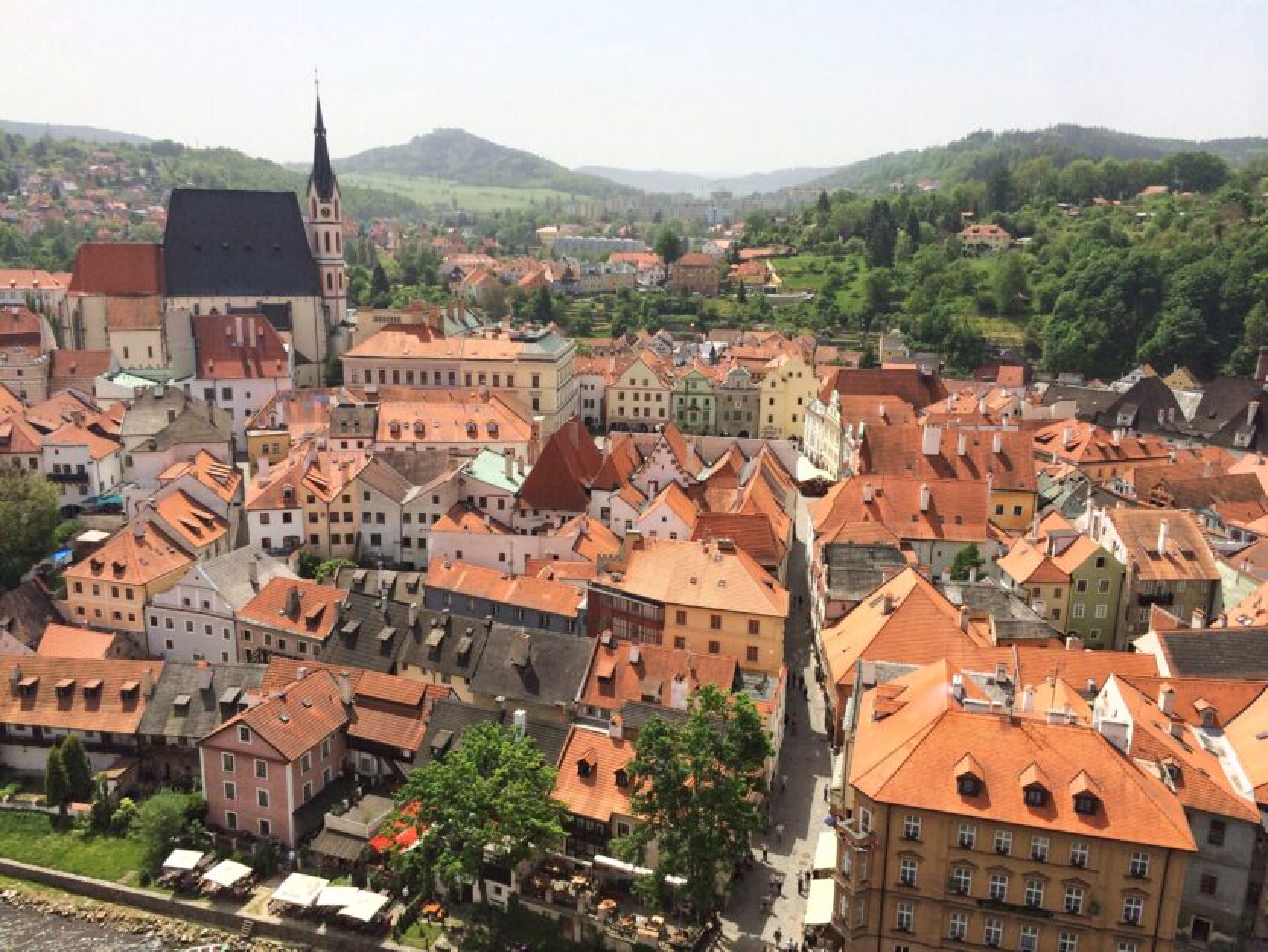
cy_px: 476
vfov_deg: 46.8
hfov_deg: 60.0
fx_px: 1099
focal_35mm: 30
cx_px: 634
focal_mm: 4.12
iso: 50
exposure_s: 1/2933
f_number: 2.2
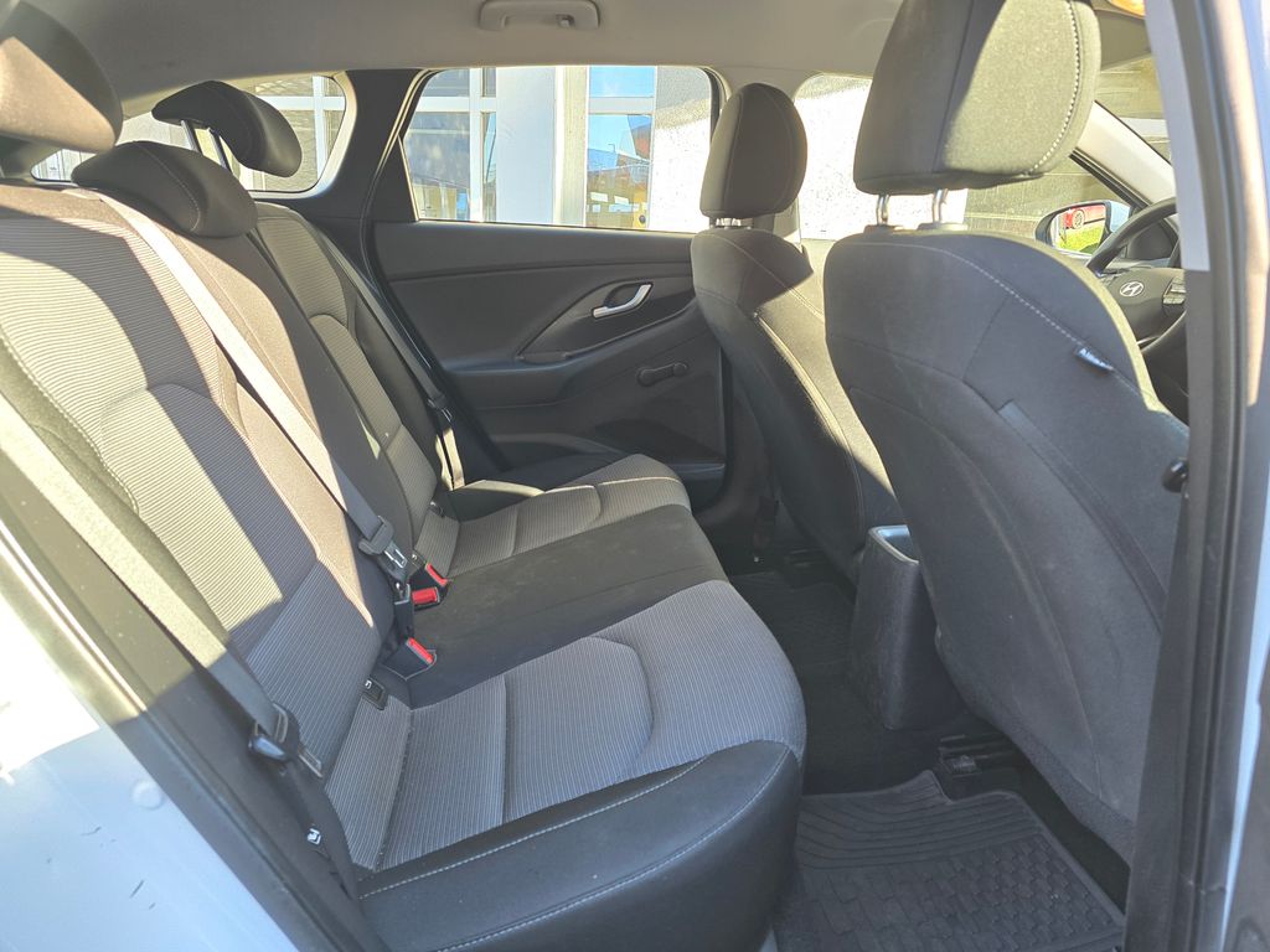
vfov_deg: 58.9
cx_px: 635
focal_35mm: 23
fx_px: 844
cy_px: 476
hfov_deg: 73.9
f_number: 1.7
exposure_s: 1/100
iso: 125
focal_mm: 6.3
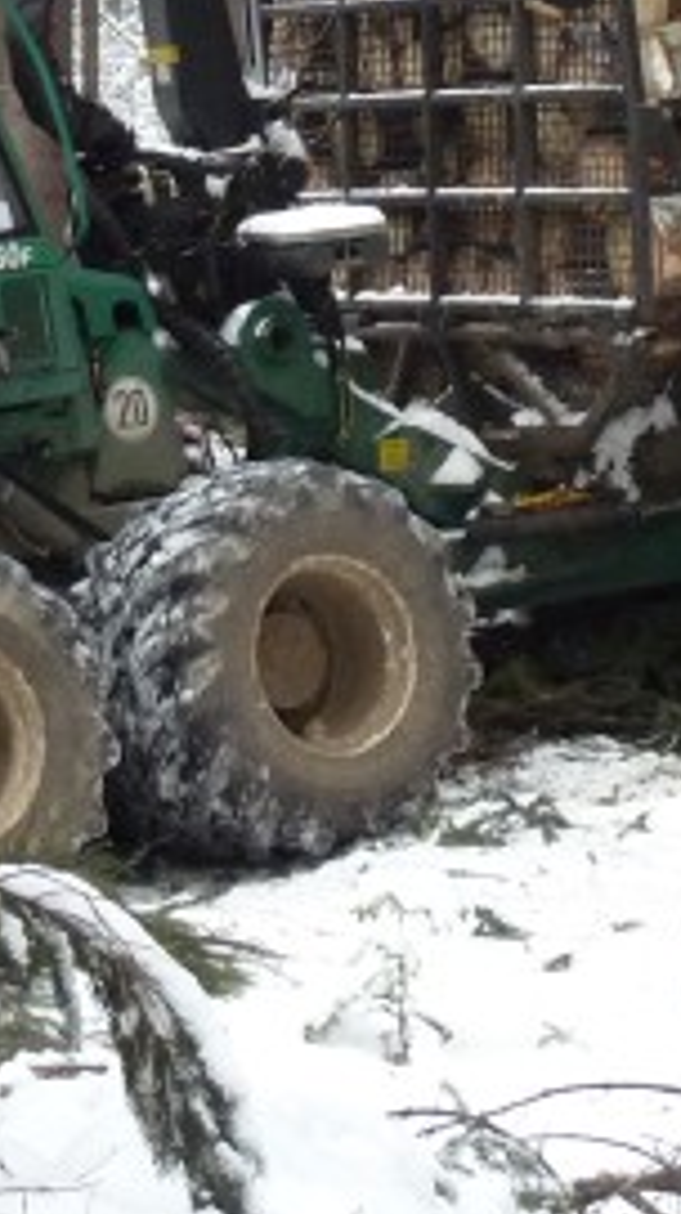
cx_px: 233
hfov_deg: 8.7
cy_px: 81
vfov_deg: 15.3
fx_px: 4472
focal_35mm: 139
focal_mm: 6.1
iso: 200
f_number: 3.6
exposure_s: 1/60
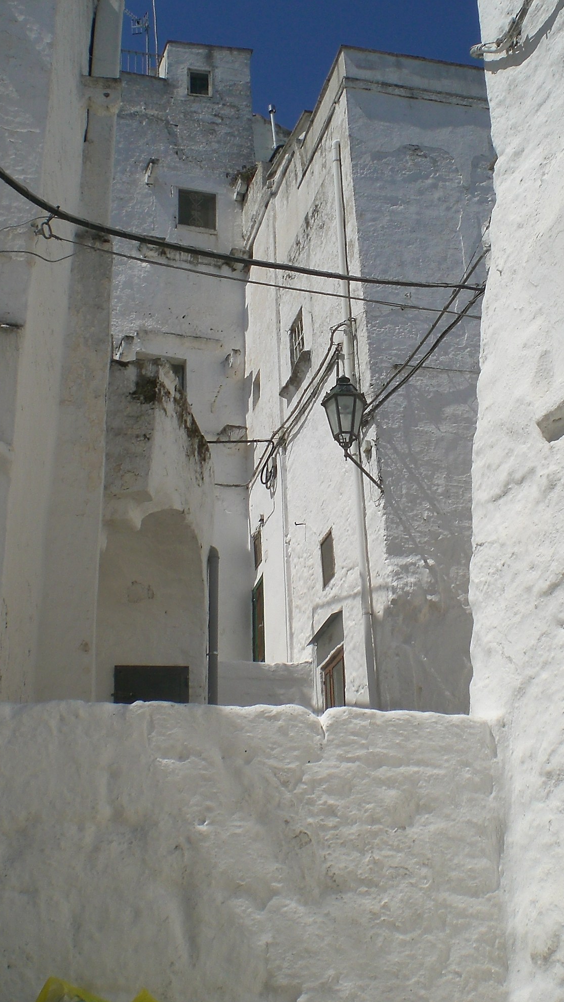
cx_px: 293
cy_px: 444
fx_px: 1329
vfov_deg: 41.3
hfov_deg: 24.0
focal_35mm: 50
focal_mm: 6.3
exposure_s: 1/1250
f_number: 4.4
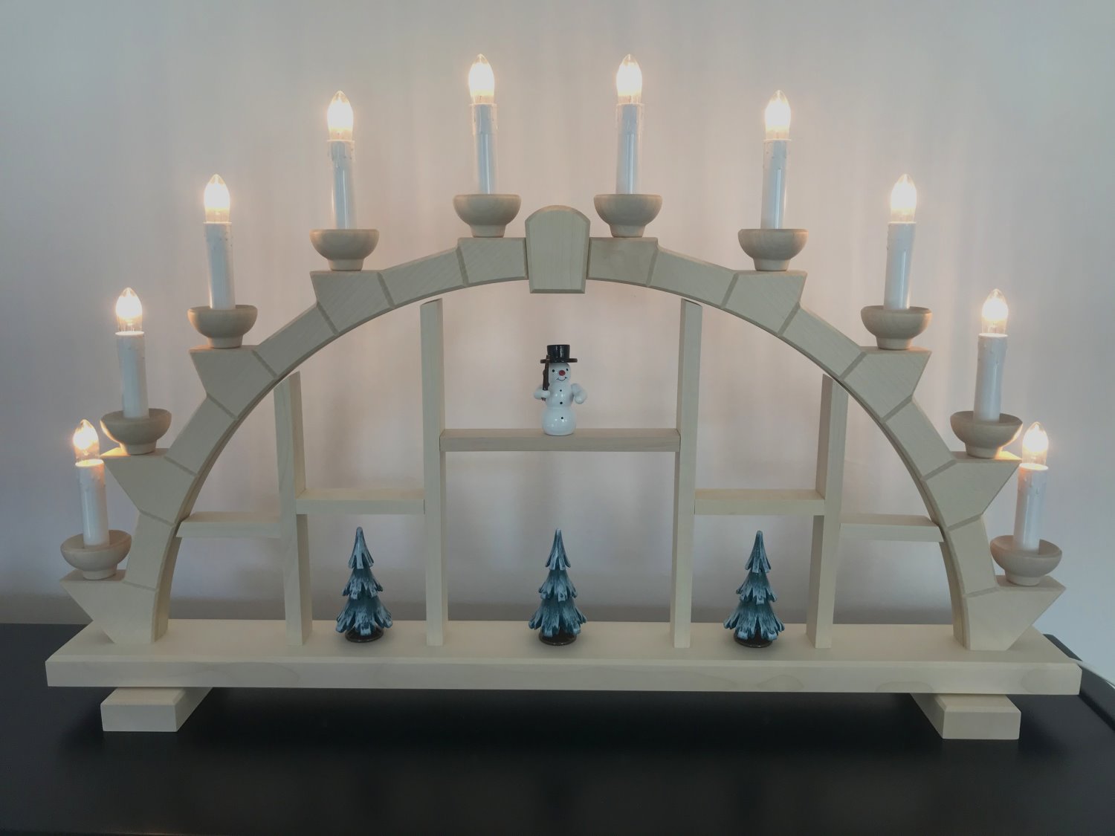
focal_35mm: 28
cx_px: 558
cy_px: 418
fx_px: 902
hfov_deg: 63.4
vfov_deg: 49.7
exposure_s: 1/50
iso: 32
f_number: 1.8
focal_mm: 3.99
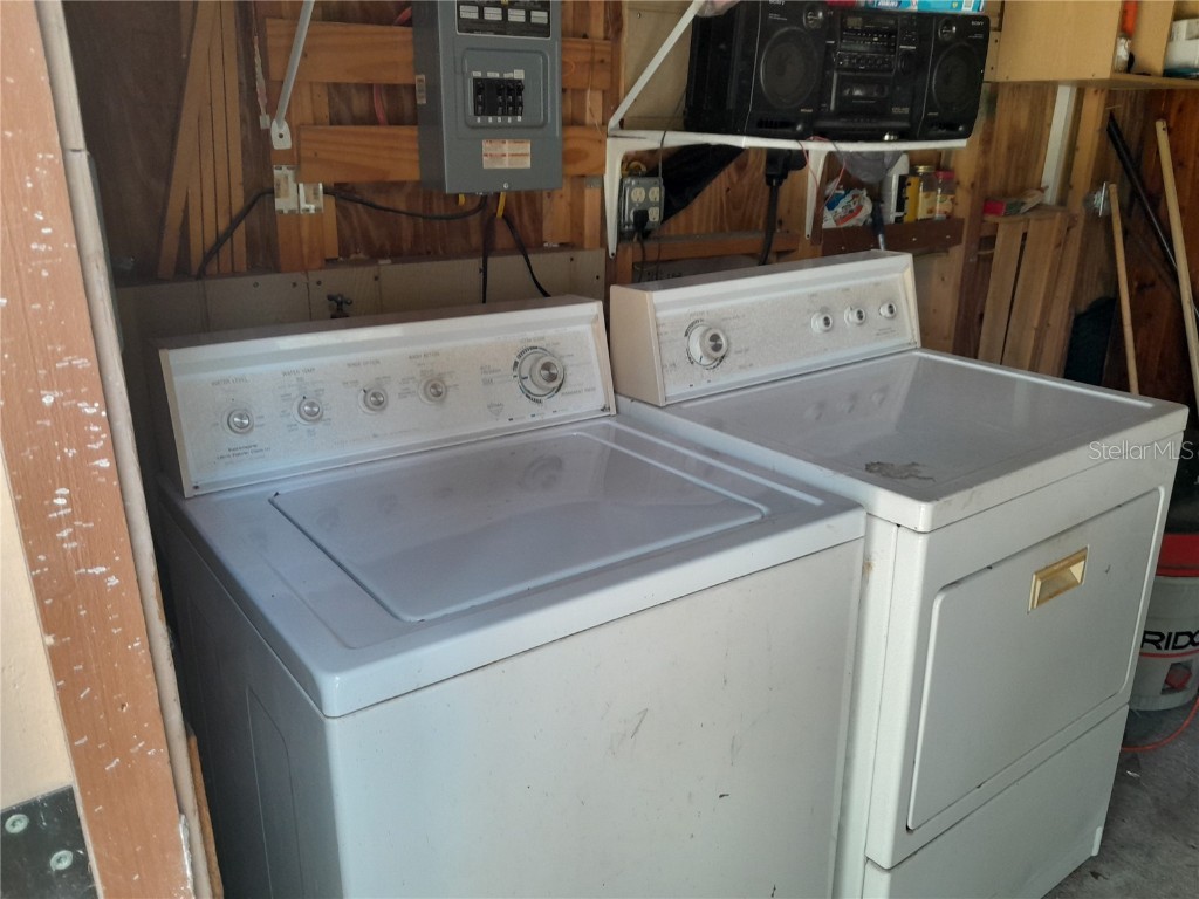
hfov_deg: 65.3
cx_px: 600
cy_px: 450
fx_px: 935
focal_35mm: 27
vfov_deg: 51.4
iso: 200
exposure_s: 1/60
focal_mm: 4
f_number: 1.8
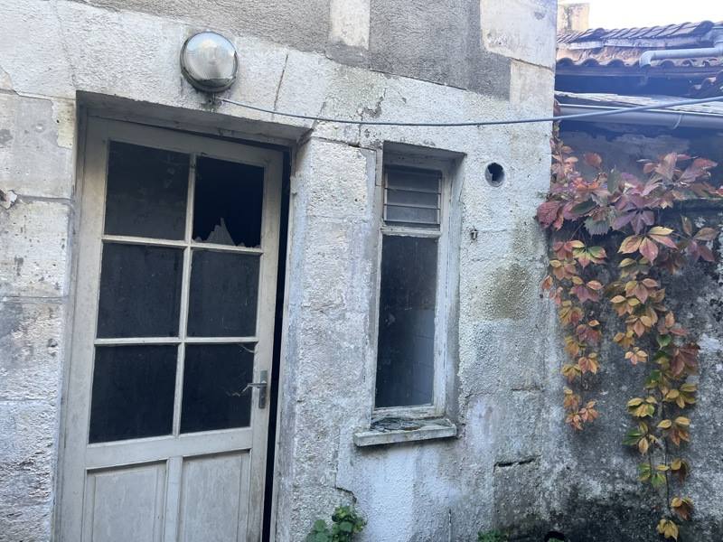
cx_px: 362
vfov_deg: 53.1
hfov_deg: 67.3
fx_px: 543
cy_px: 271
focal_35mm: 26
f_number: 1.6
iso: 80
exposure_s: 1/121
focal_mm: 5.1
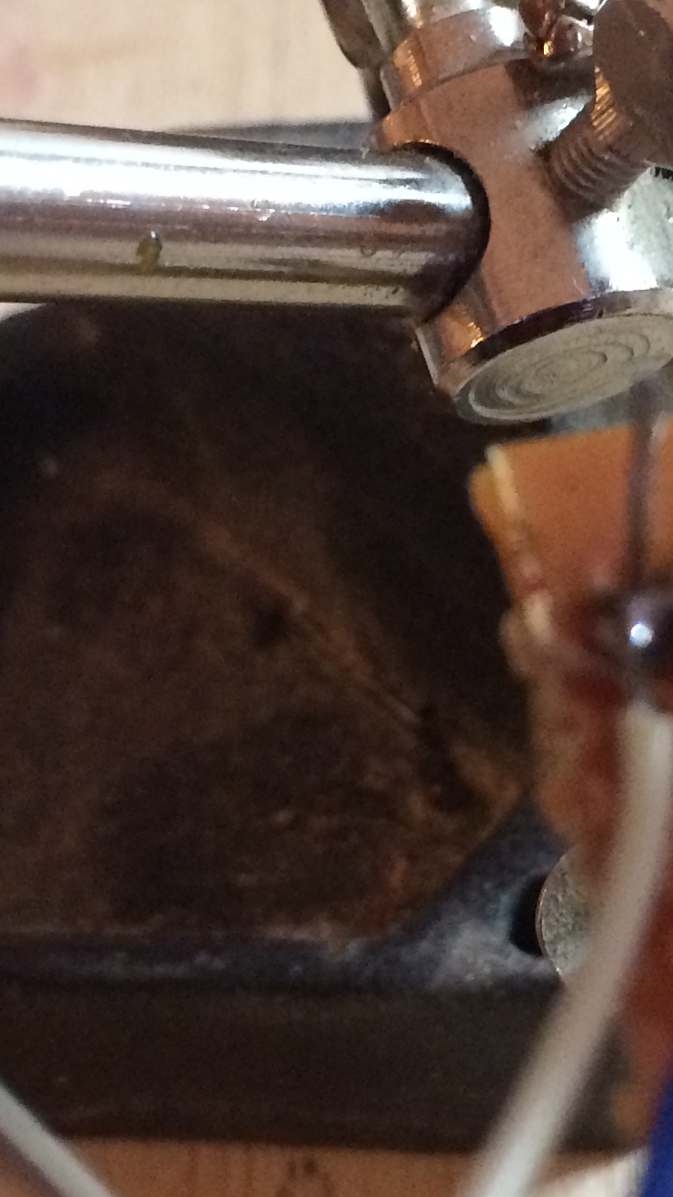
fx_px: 2538
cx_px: 538
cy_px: 548
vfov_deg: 26.5
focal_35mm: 80
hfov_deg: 15.0
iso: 250
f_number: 2.2
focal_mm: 4.15
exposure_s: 1/30
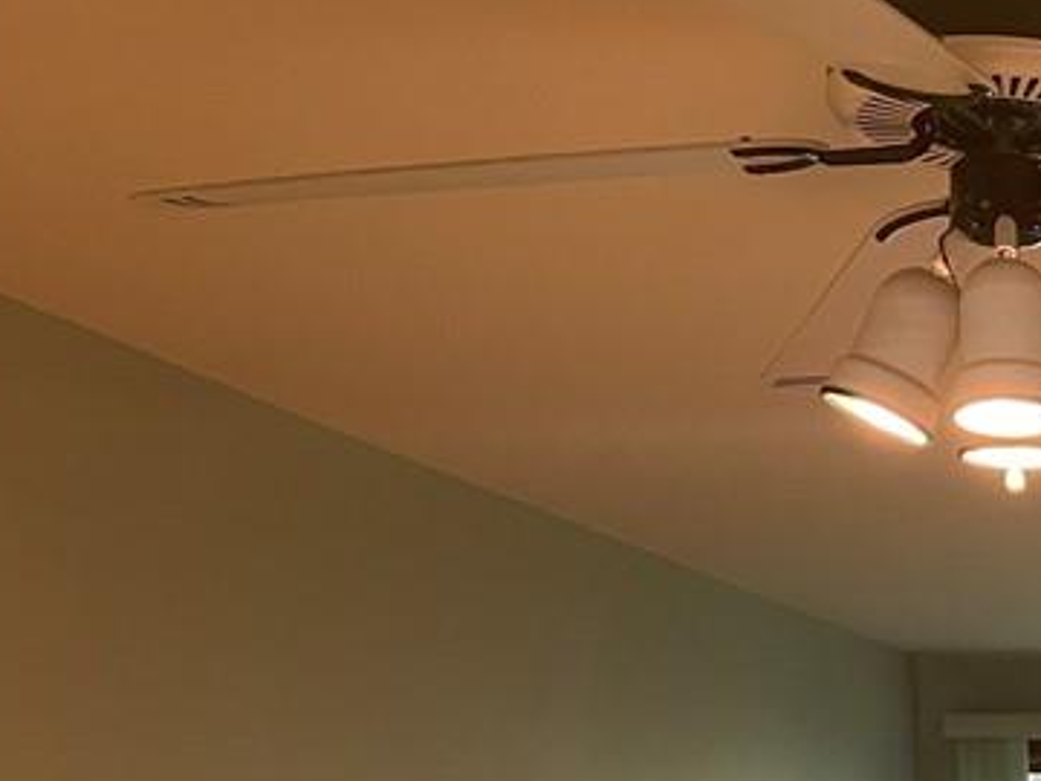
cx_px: 1455
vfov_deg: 19.1
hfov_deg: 22.6
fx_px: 2225
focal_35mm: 74
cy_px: 871
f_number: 1.6
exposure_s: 1/60
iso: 125
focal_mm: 4.2
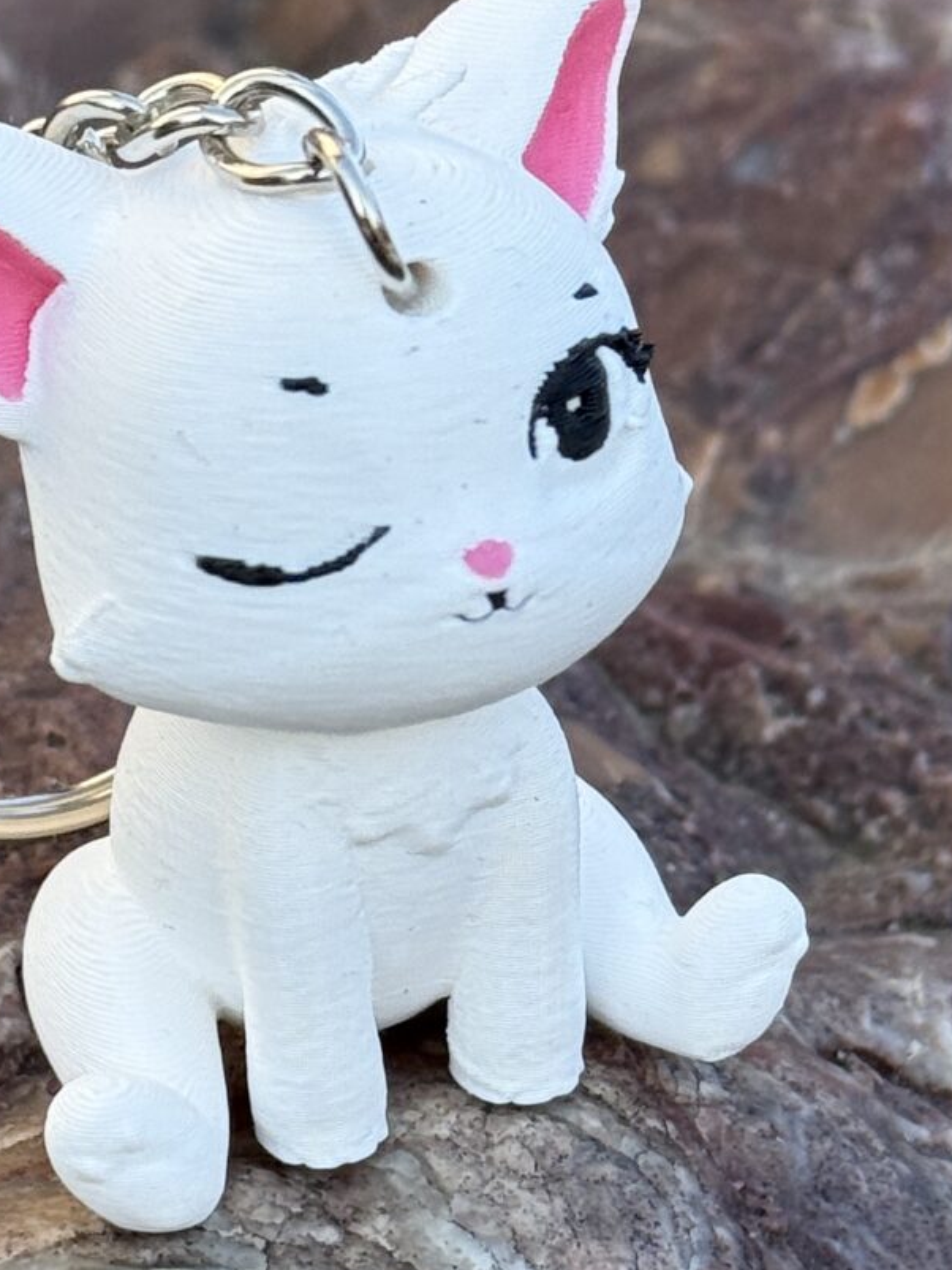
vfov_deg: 12.9
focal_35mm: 153
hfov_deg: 9.7
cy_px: 701
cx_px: 410
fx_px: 5612
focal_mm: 6.76
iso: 64
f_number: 1.78
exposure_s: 1/846
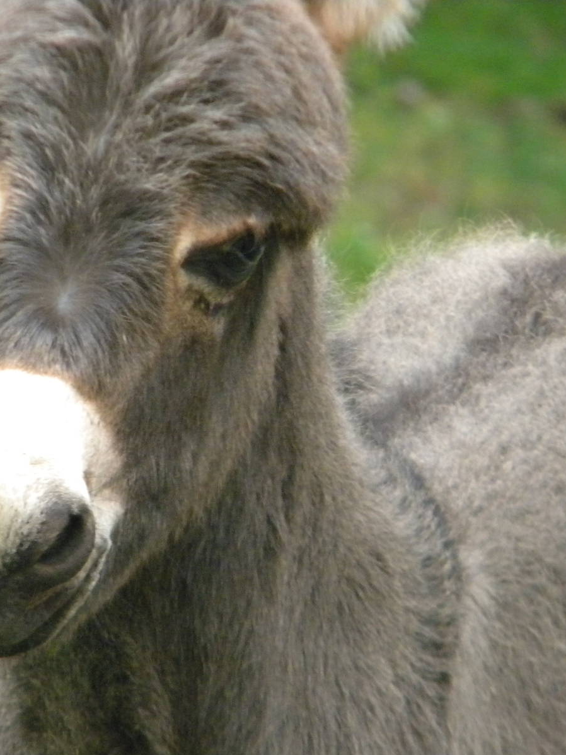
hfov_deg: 2.7
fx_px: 12060
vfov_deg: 3.6
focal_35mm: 553
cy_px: 378
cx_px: 150
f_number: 5.4
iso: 800
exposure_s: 1/194
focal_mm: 75
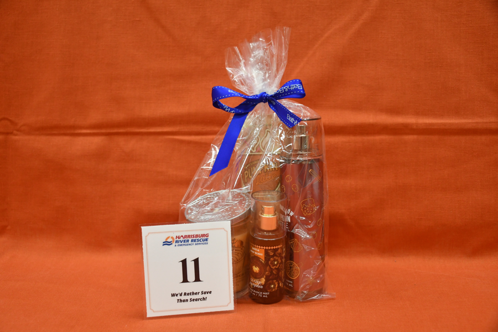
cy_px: 166
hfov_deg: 53.1
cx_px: 249
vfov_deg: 36.9
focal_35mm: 36
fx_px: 498
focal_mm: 24
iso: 1000
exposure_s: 1/60
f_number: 4
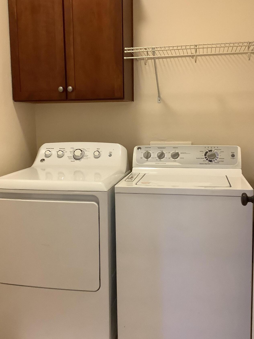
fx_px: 362
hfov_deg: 38.7
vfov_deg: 50.1
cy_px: 153
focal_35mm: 37
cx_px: 121
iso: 200
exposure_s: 1/60
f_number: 2.4
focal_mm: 3.3
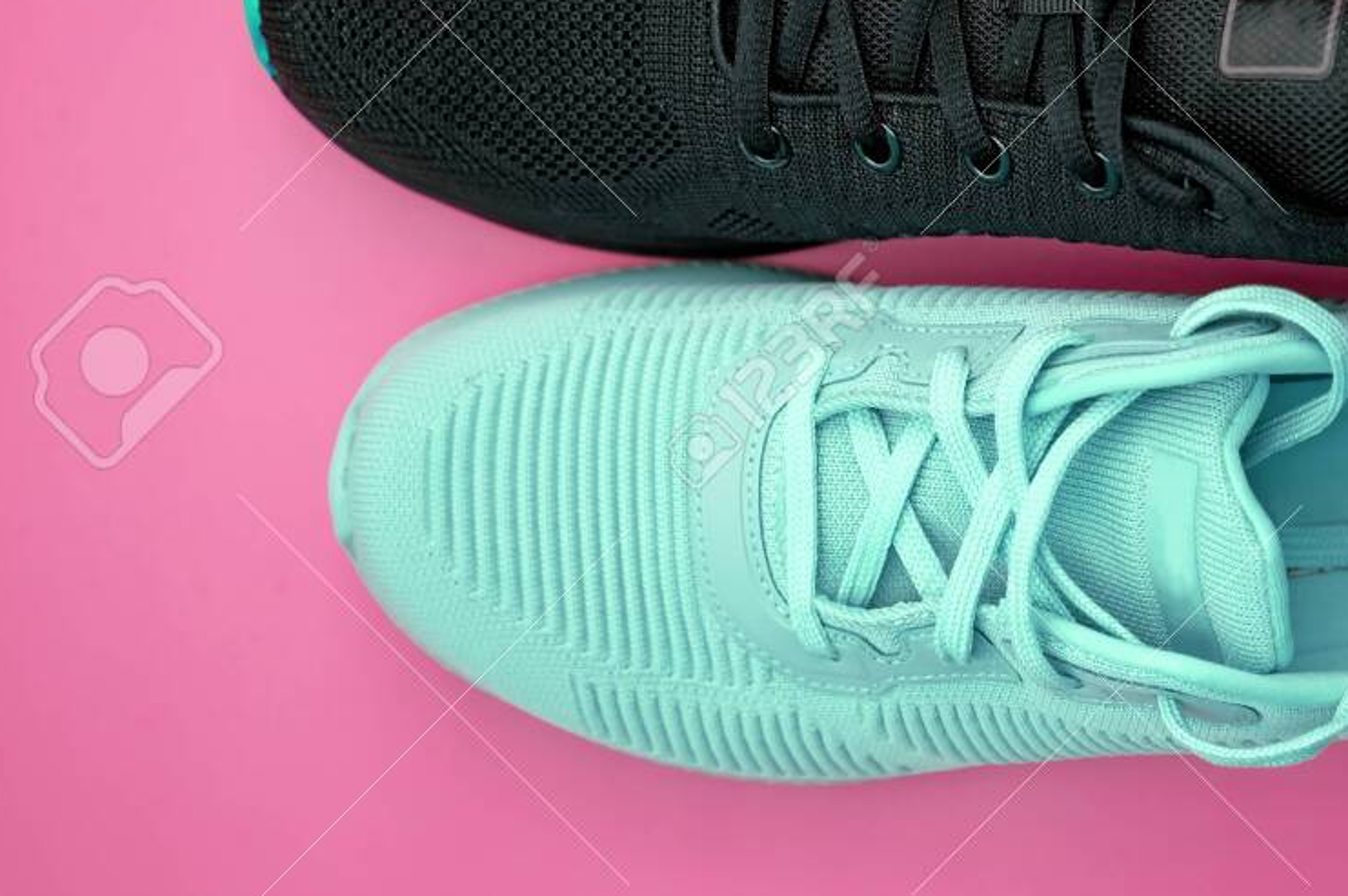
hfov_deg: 12.9
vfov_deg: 8.7
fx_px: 5912
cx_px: 1113
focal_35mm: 158
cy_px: 298
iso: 320
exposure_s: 1/125
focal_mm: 60
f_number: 2.4
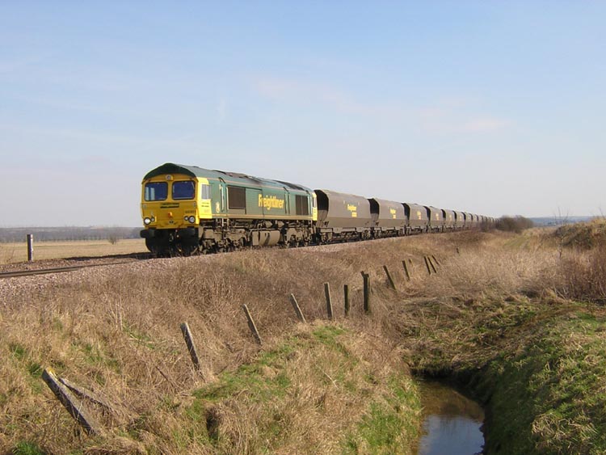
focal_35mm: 51
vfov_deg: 28.6
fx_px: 893
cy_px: 228
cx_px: 303
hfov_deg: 37.5
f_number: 6.2
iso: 100
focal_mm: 6.6
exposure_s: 1/201
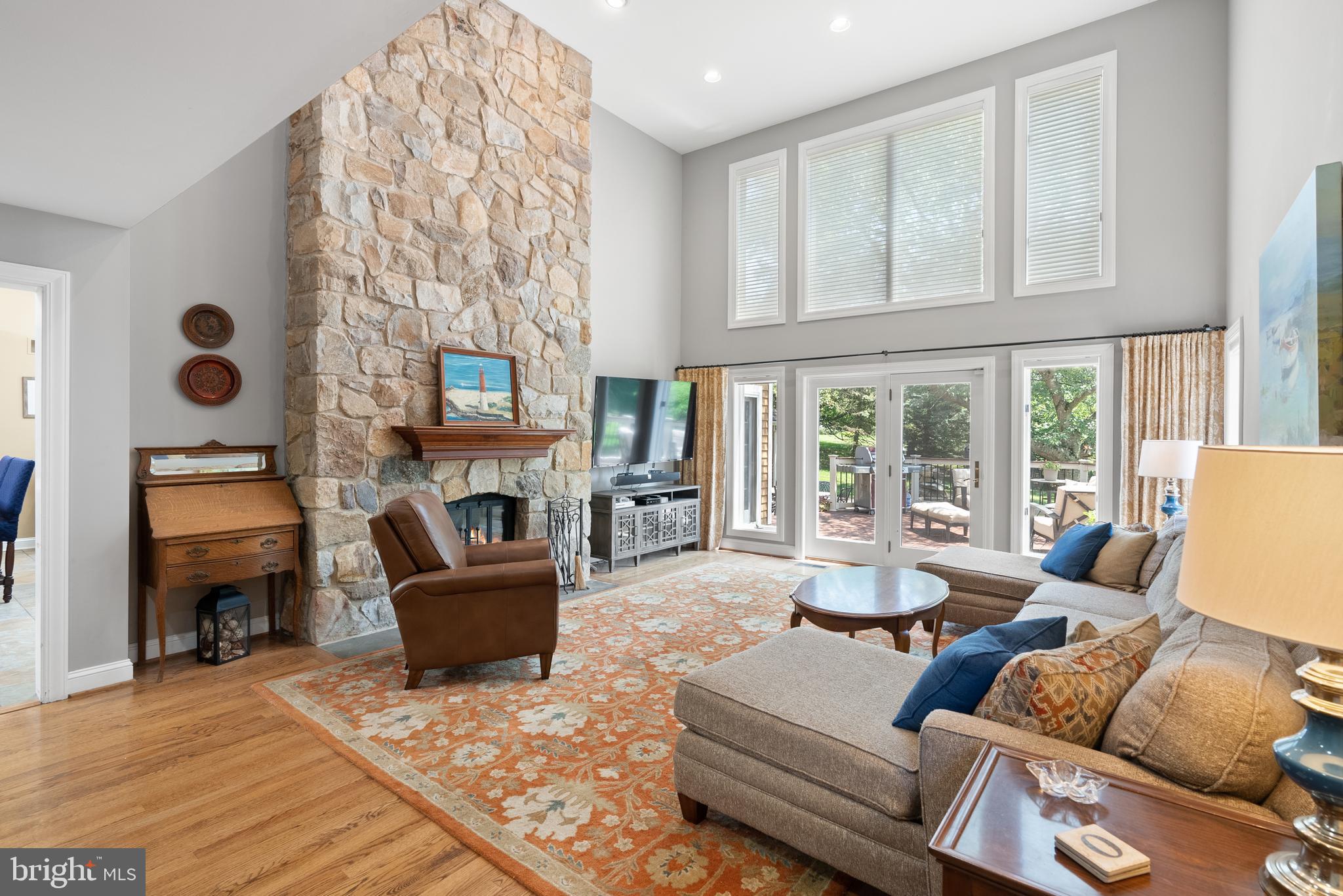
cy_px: 448
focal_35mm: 16
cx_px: 672
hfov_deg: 96.7
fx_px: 597
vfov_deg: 73.8
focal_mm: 16
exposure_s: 1/4
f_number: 8
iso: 400
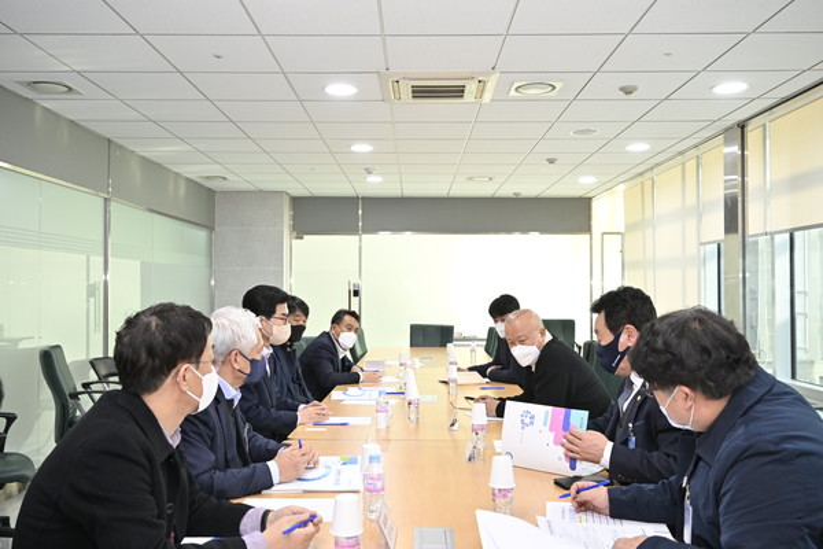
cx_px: 412
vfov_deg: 42.3
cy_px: 274
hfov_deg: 60.3
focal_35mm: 31
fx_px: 709
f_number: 5.6
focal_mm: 31
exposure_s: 1/200
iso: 2500
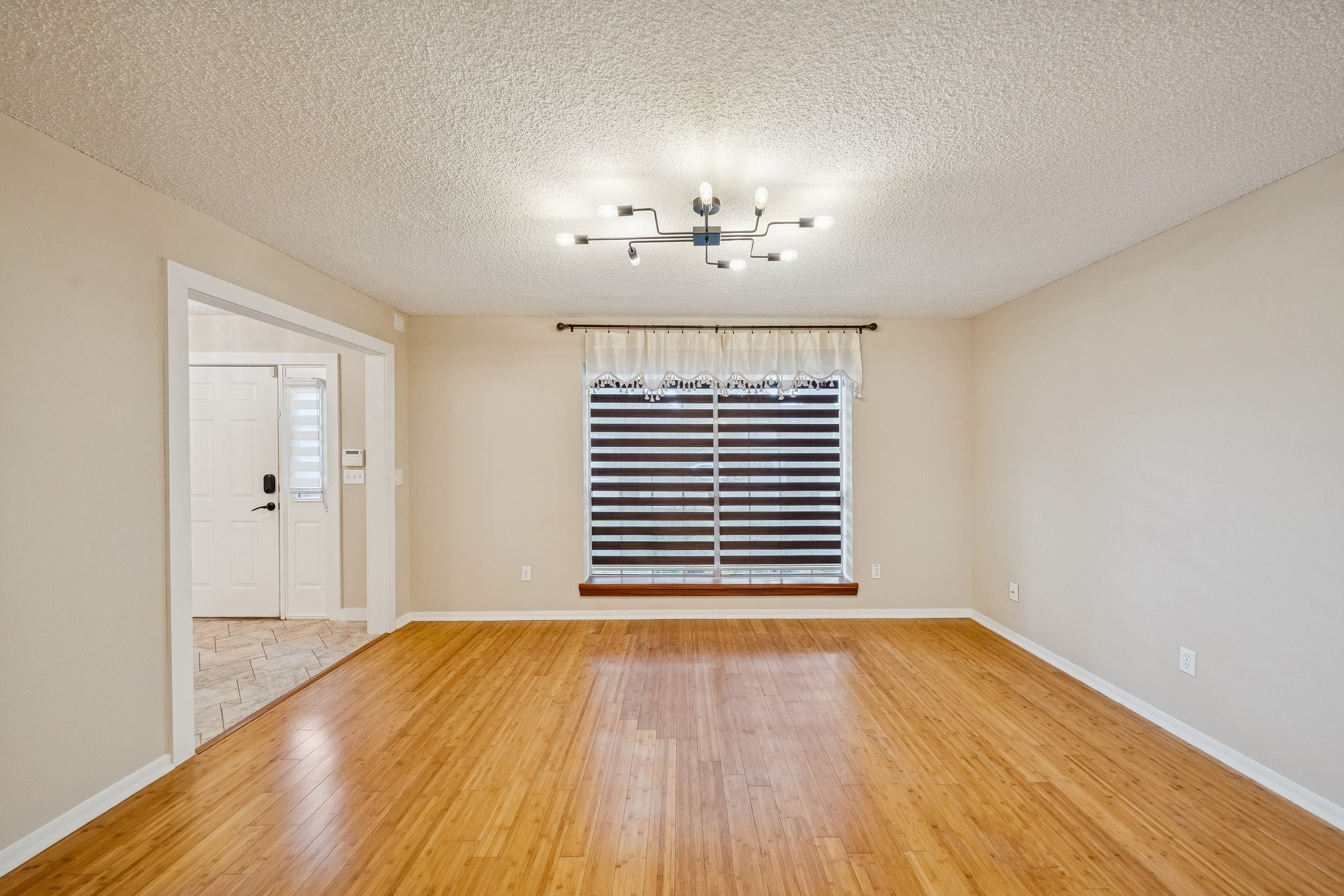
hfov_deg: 112.6
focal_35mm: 12
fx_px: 448
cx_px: 672
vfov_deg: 90.0
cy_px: 448
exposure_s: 1/10
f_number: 8
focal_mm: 12
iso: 640
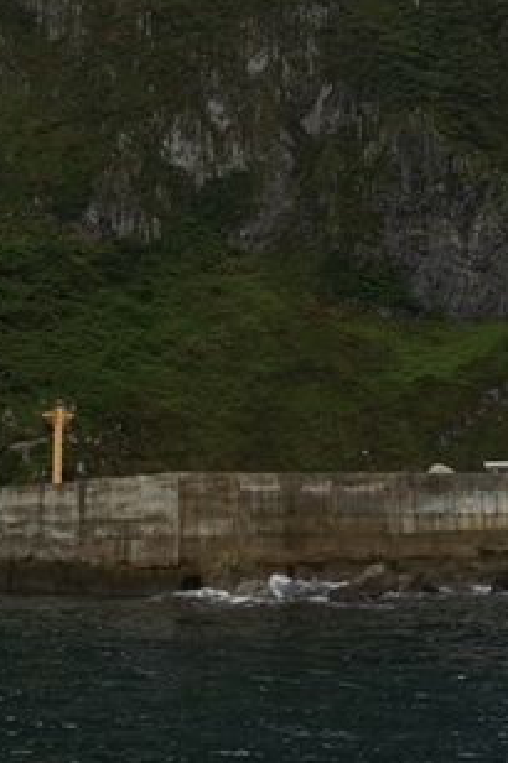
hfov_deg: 18.6
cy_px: 45
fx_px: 1547
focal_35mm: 73
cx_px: 300
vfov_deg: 26.6
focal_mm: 3.95
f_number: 1.8
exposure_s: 1/873
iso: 50
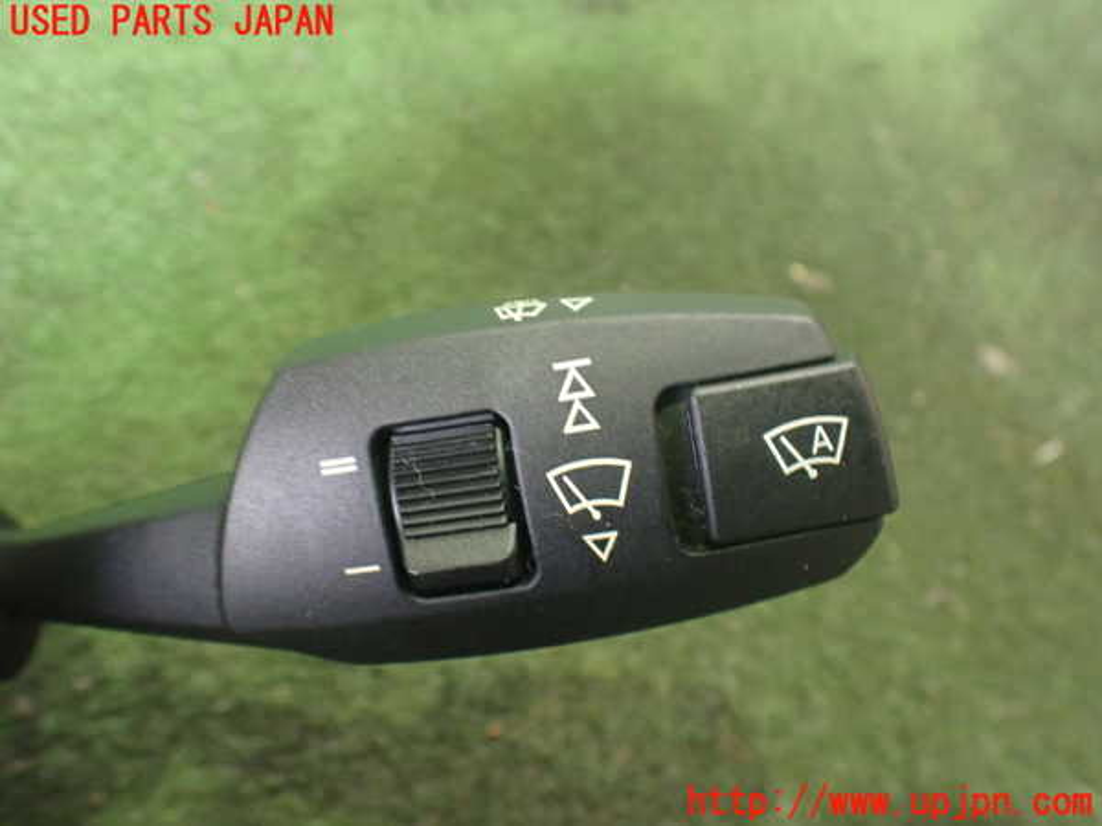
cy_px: 413
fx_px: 955
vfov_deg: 46.8
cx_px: 551
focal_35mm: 30
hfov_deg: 60.0
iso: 1000
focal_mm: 5.4
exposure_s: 1/30
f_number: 2.3
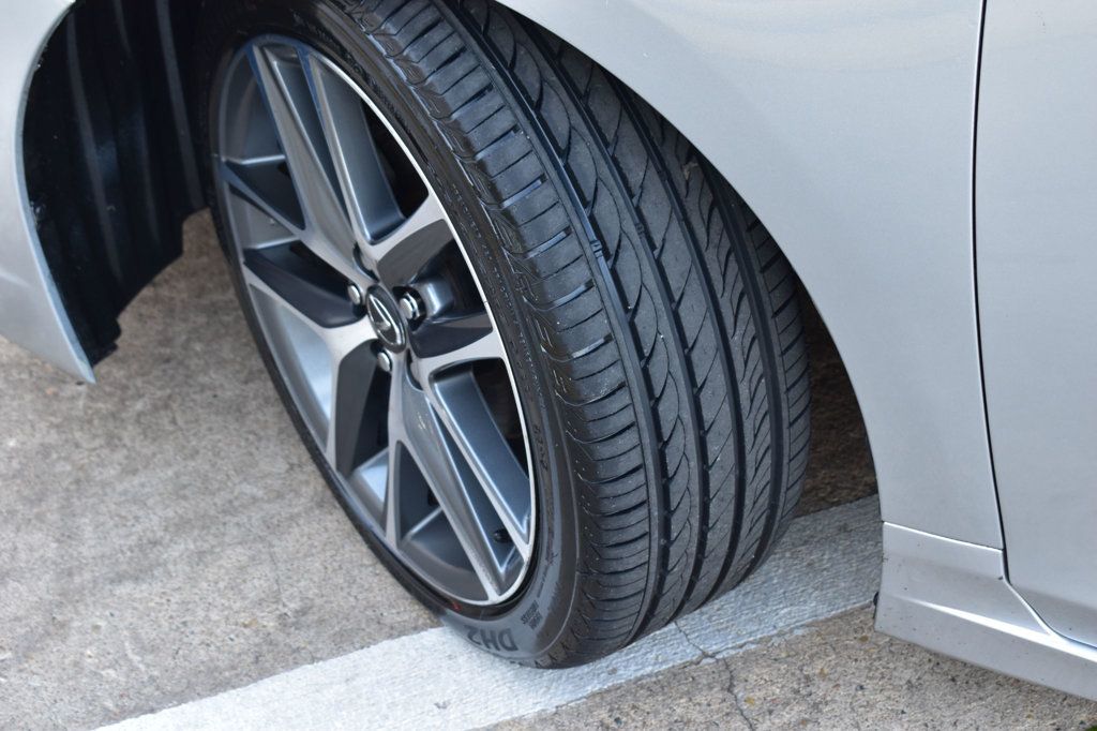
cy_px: 366
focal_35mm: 63
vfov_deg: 21.6
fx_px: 1919
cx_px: 548
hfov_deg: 31.9
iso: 400
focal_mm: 42
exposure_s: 1/30
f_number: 7.1
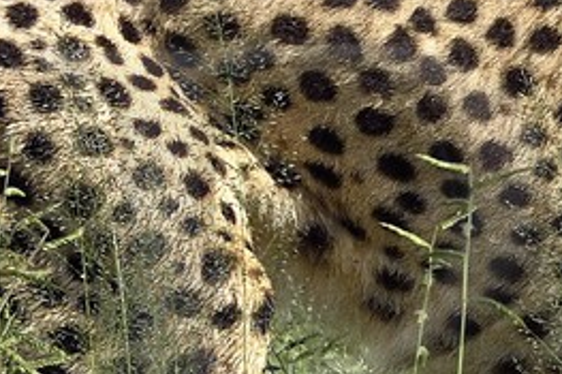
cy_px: 402
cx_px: 626
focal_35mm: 1215
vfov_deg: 1.1
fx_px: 18955
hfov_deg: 1.7
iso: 400
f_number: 7.1
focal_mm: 200
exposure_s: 1/1000
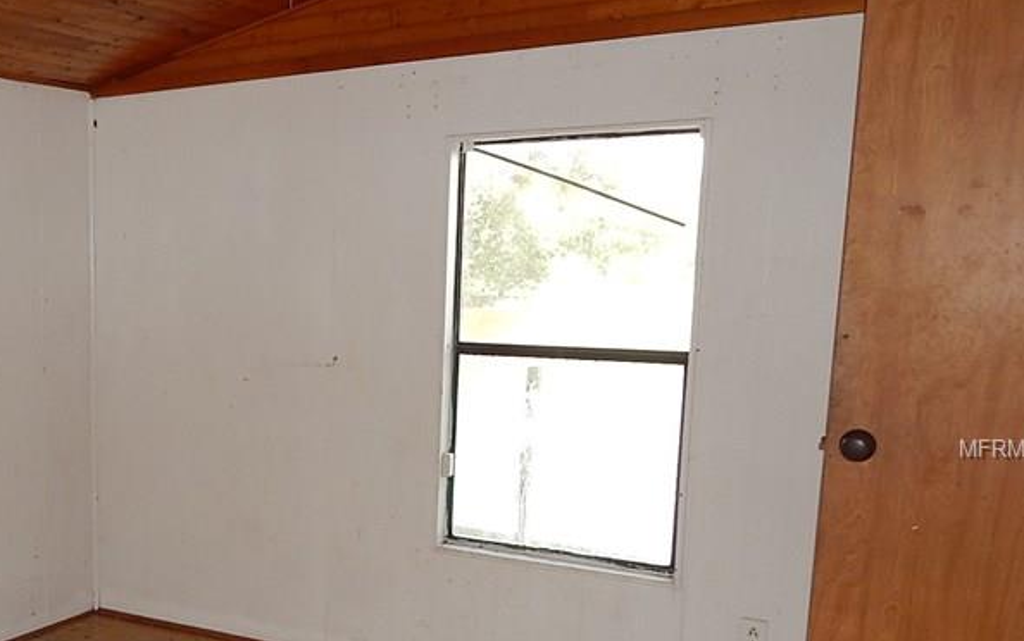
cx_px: 181
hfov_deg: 44.5
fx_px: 1173
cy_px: 450
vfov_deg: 30.3
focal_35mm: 42
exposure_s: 1/80
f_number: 3
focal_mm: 4
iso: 125
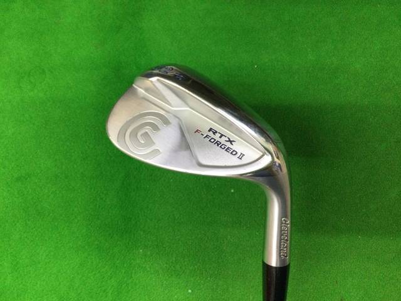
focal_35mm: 31
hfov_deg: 58.4
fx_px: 359
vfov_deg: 45.4
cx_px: 200
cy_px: 150
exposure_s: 1/30
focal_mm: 3.3
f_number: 2.4
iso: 80
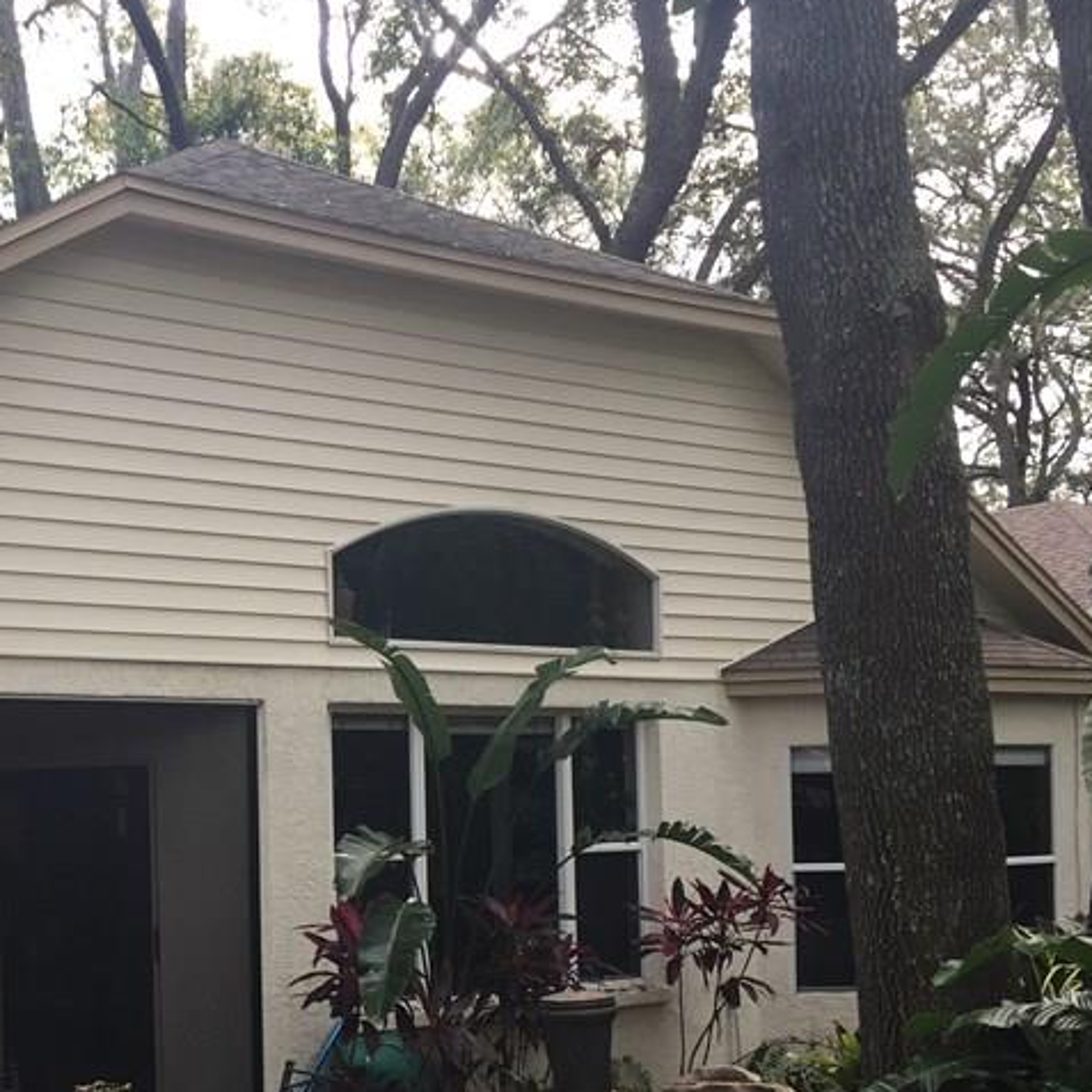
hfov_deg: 30.3
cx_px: 201
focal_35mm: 55
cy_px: 808
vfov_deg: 30.6
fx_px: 1963
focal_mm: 4.15
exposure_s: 1/120
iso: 40
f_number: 2.2
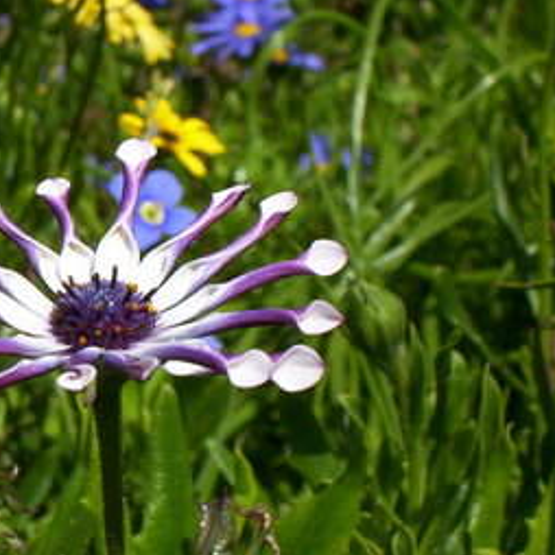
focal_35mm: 167
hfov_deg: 10.4
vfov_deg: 10.5
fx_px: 3029
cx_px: 142
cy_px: 279
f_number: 8.71
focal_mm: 16.3
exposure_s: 1/449
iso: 100
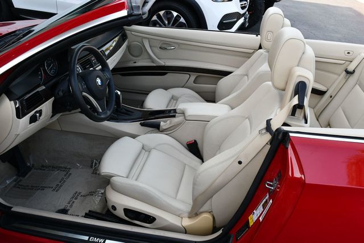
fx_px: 364
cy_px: 122
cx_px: 182
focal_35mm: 36
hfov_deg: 53.1
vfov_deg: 36.9
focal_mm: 18
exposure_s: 1/250
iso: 250
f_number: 5.6
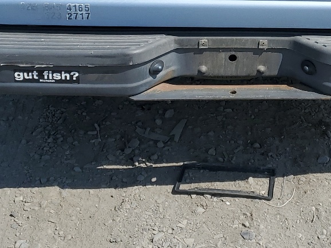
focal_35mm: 72
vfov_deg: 19.4
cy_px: -41
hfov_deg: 26.7
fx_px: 688
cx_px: 247
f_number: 1.5
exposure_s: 1/3333
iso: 50
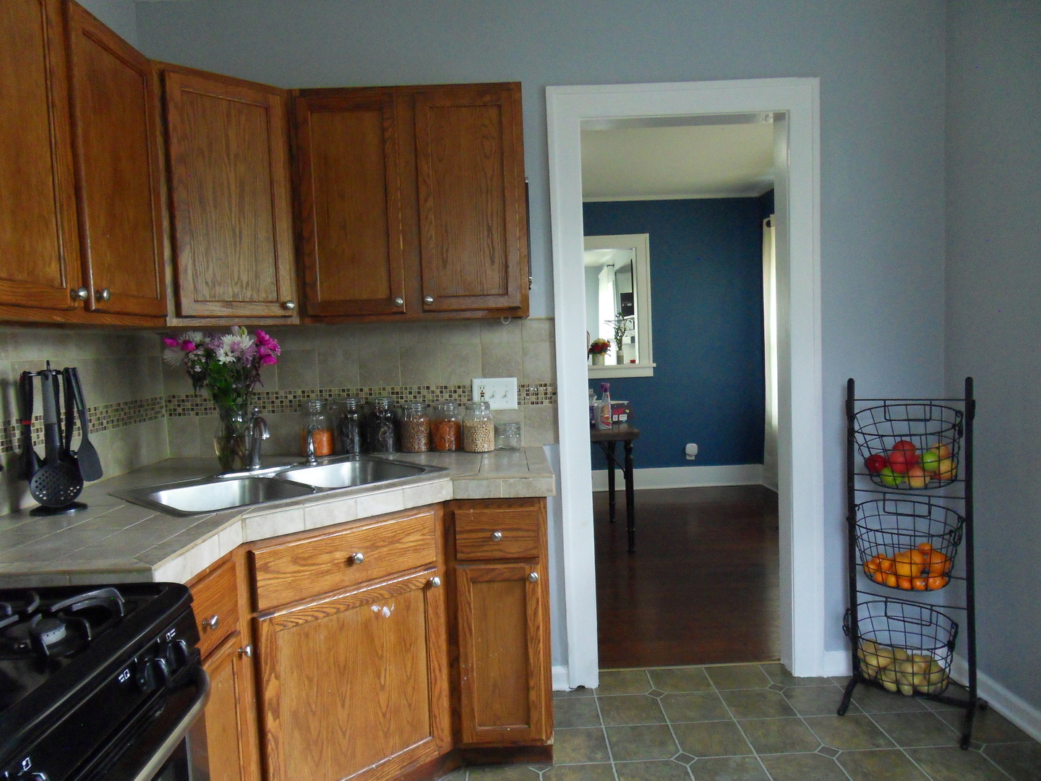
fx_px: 722
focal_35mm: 24
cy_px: 390
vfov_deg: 56.8
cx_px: 520
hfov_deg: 71.6
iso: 400
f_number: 3.3
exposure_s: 1/45
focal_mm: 4.2
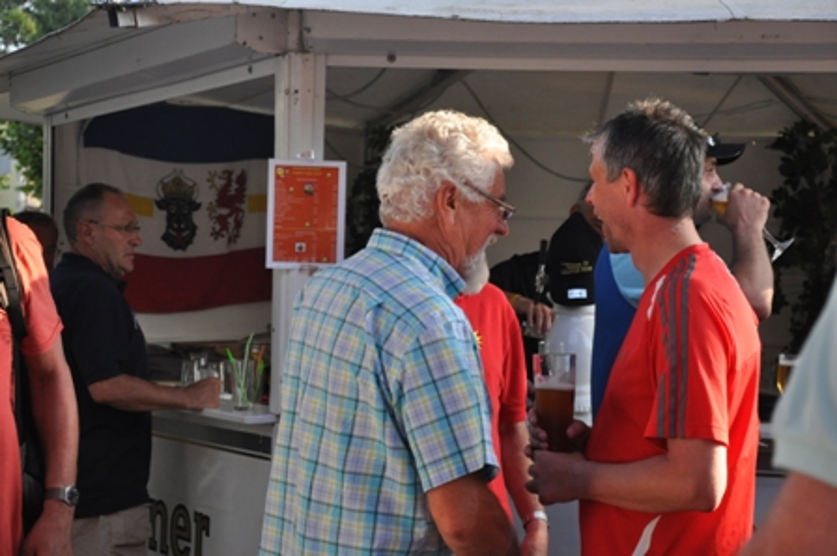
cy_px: 278
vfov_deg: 18.2
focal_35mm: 75
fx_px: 1742
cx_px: 418
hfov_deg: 27.0
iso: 800
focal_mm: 50
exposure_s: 1/640
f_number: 5
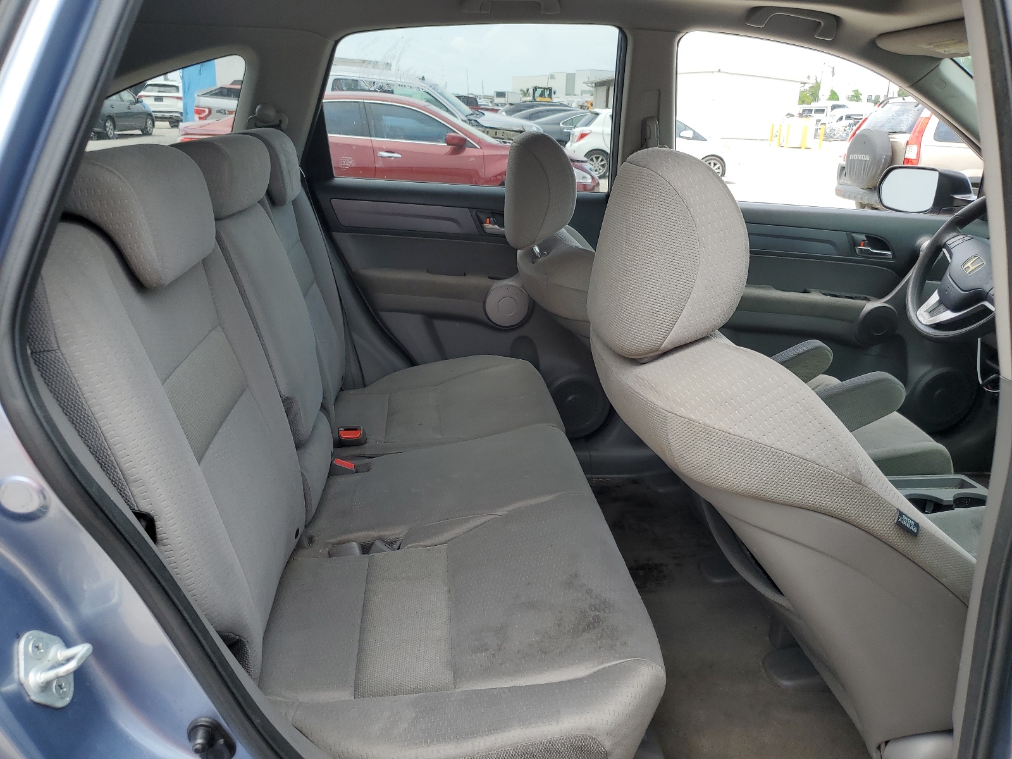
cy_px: 380
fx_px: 760
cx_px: 506
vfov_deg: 53.1
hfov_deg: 67.3
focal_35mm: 26
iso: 50
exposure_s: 1/556
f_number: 1.5
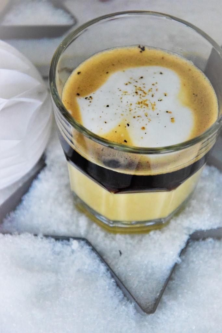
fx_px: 1456
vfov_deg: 13.0
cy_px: 166
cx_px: 111
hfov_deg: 8.7
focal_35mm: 158
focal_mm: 105
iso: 8000
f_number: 5.6
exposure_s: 1/500
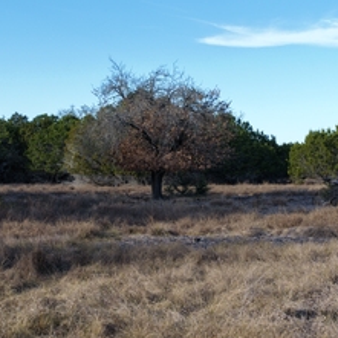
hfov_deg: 25.0
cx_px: 180
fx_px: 762
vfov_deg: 25.0
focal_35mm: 69
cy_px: 146
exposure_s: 1/320
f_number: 2.8
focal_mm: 14.45
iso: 100
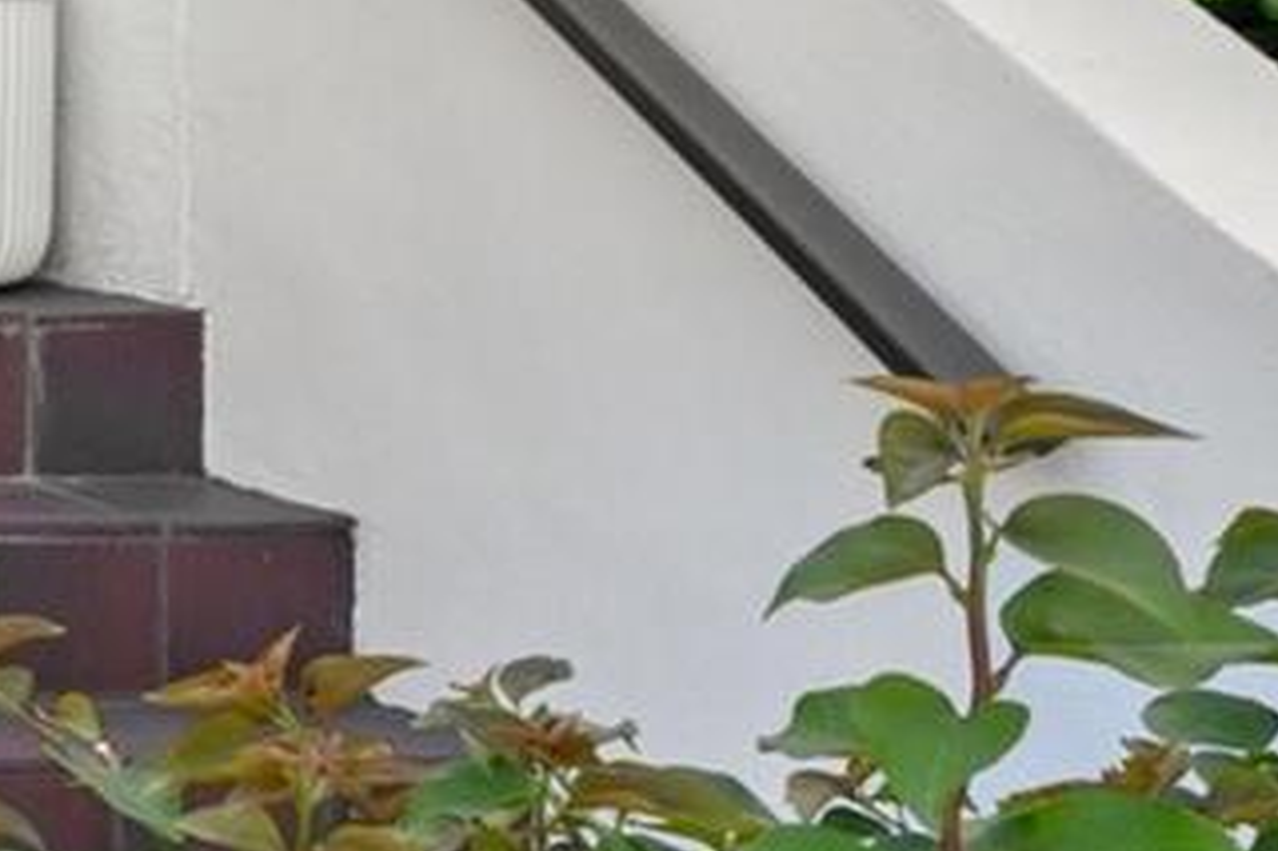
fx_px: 2661
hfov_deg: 16.1
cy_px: 130
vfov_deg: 18.0
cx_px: -1621
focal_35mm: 75
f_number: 8
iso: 200
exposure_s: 1/40
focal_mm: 15
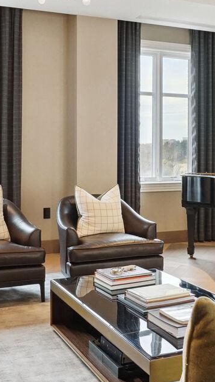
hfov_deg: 25.9
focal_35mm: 46
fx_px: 467
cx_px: 120
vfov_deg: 44.1
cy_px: 133
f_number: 6.3
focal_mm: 16
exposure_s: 1/160
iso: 800
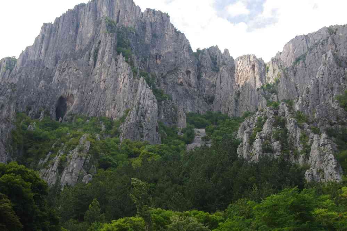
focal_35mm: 52
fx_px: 506
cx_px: 174
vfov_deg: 25.8
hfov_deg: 37.9
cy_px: 116
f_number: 8
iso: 200
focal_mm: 35
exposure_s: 1/60
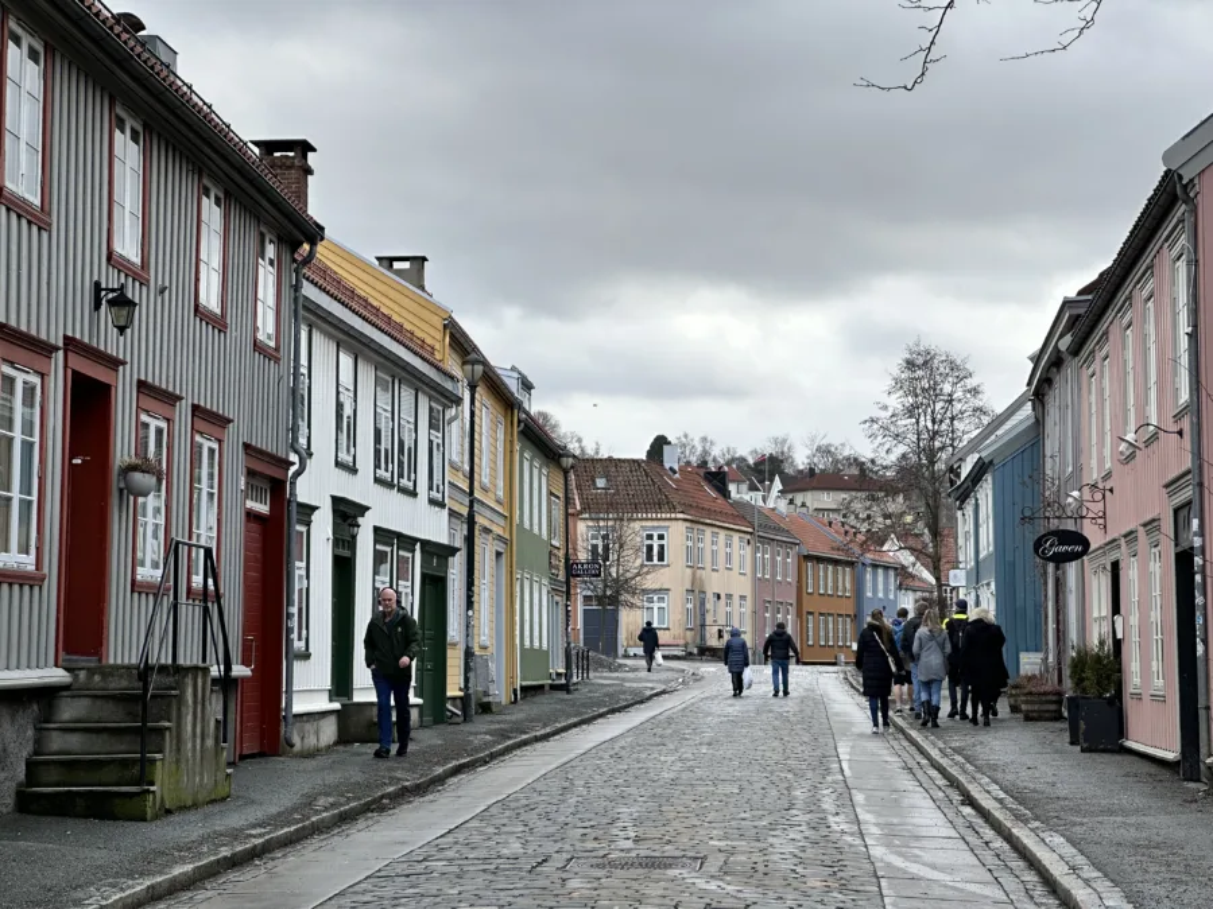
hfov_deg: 25.3
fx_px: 2698
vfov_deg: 19.1
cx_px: 606
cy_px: 454
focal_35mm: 77
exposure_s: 1/131
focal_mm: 9
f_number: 2.8
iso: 32
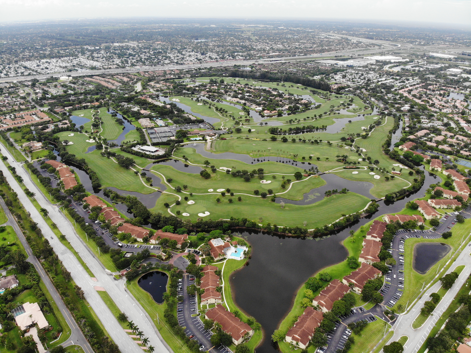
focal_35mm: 24
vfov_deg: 56.8
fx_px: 326
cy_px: 176
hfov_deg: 71.6
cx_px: 236
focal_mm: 4.5
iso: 200
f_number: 2.8
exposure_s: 1/1250
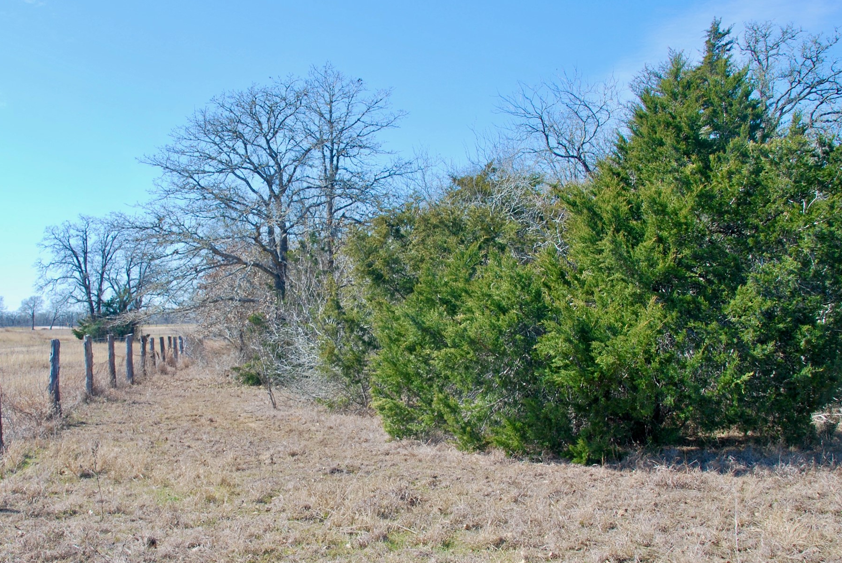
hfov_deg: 48.2
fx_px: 936
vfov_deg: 33.5
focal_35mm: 40
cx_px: 355
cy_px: 307
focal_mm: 22
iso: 100
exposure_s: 1/160
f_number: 6.3
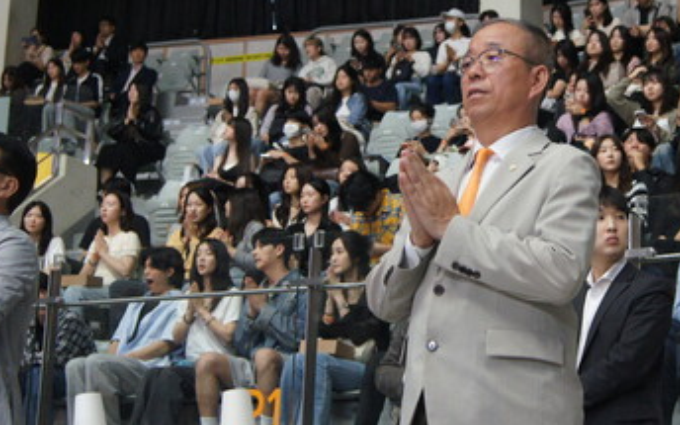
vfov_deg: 16.3
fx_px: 1483
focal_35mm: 80
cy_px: 155
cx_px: 470
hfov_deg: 25.7
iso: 1600
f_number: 4.5
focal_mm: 30
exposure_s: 1/50
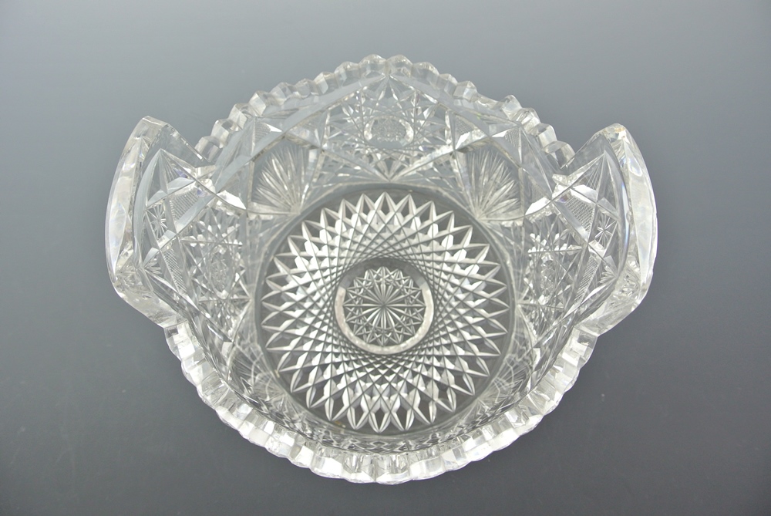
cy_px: 258
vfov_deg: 46.5
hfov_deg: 65.4
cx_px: 386
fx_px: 600
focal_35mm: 28
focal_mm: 10.7
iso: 400
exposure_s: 1/125
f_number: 3.5
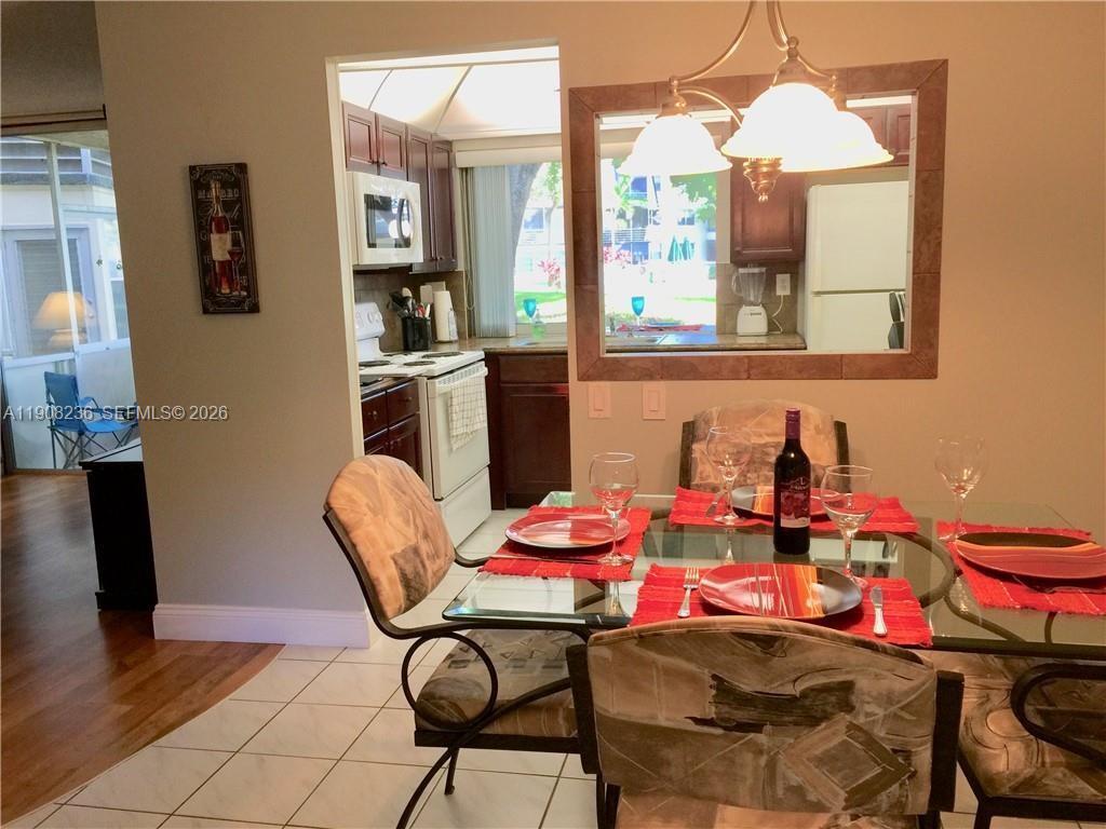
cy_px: 414
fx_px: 927
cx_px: 553
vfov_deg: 48.2
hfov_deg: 61.7
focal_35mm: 29
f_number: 2.2
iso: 40
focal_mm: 4.15
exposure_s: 1/30
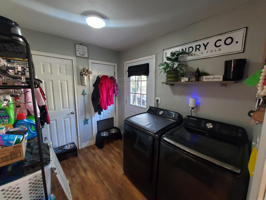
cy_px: 100
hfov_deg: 106.2
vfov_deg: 89.9
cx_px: 133
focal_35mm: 13
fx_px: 100
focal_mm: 1.8
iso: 500
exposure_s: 1/30
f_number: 2.2
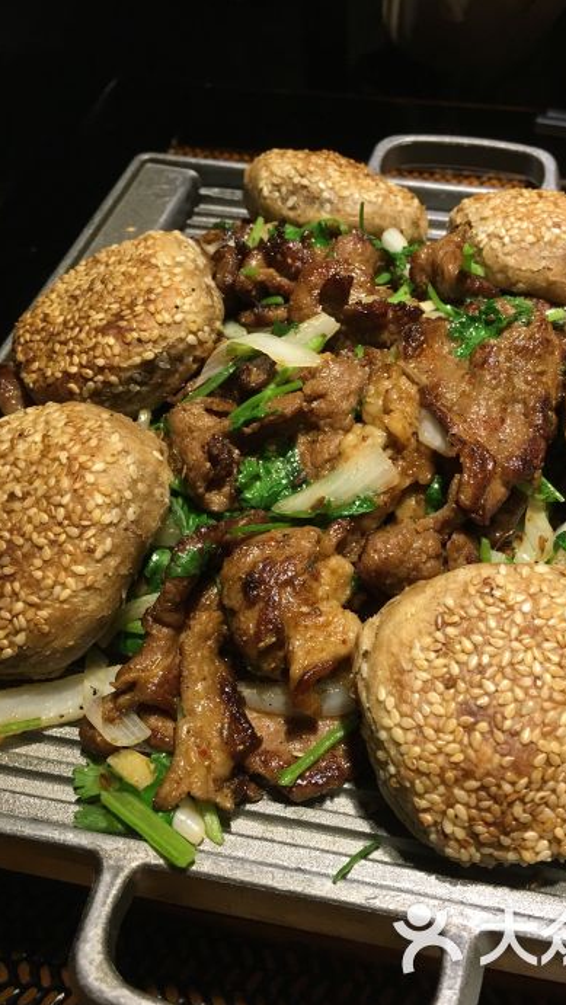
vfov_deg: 61.0
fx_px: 853
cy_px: 505
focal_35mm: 32
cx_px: 376
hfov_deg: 36.3
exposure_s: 1/33
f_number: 2.2
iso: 50
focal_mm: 4.15
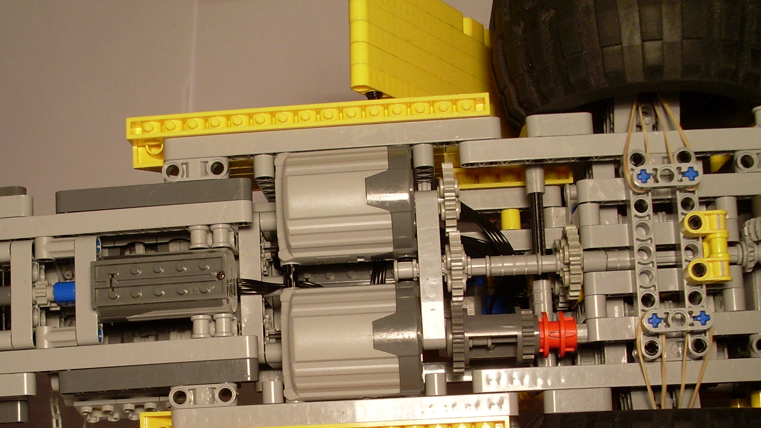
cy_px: 378
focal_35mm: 59
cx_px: 342
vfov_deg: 20.0
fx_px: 1191
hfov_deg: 35.4
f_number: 3
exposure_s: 1/250
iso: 80
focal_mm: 6.3
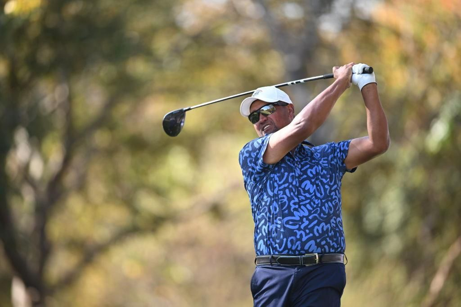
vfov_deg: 3.4
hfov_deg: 5.2
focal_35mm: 400
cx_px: 230
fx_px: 5122
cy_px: 154
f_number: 2.8
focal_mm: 400
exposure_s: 1/1250
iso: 500
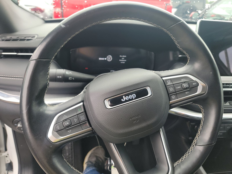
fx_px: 161
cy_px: 87
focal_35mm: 24
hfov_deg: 71.6
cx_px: 116
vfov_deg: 56.8
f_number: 1.8
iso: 58
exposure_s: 1/59
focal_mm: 6.7
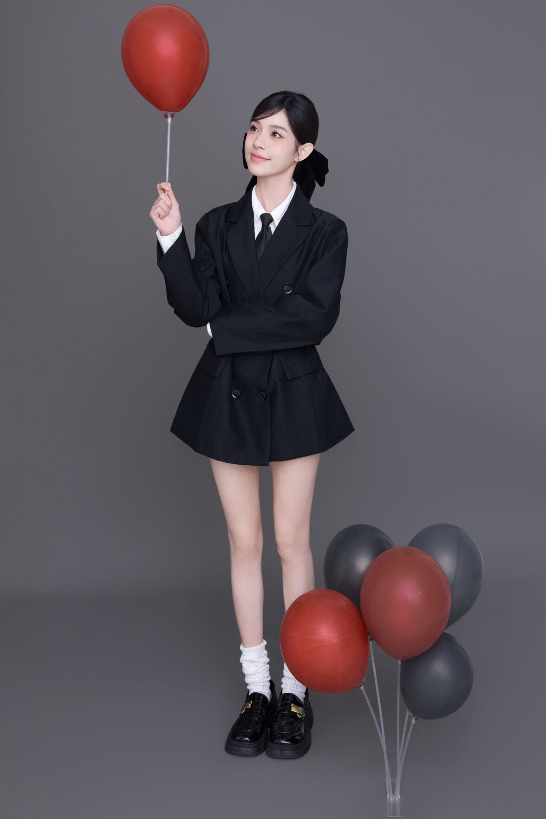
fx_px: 1137
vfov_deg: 39.6
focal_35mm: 50
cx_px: 271
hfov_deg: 27.0
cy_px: 409
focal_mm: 50
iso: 3200
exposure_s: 1/40
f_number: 8
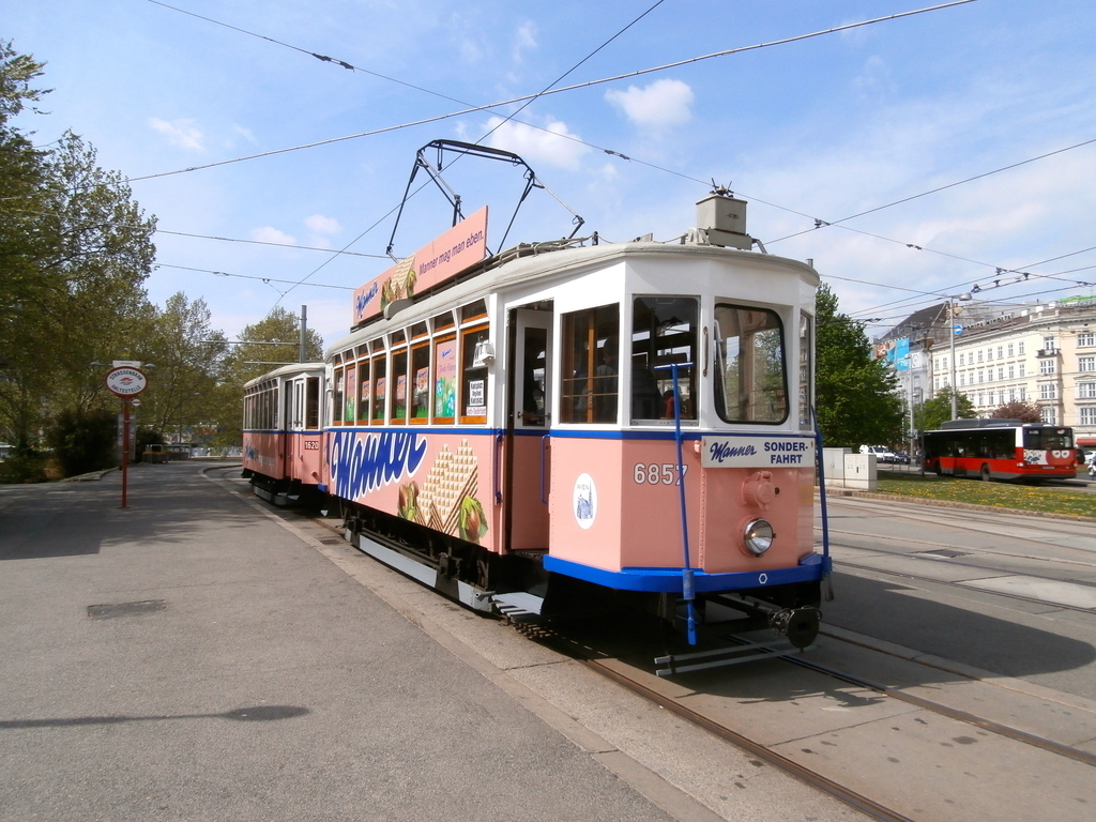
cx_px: 548
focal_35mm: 24
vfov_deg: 56.8
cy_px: 411
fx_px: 760
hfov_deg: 71.6
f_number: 3
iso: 100
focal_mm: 4.2
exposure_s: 1/2000
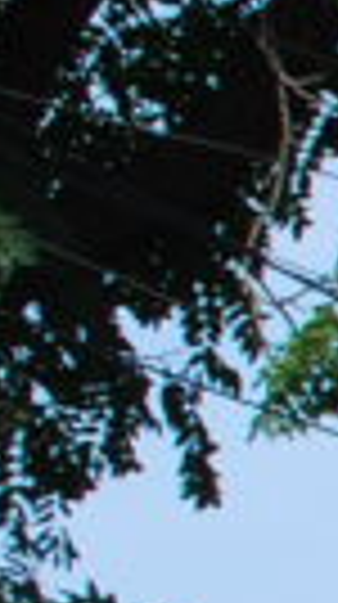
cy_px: 1082
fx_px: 6254
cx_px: 2803
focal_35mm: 391
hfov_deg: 2.6
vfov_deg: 5.4
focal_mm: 26
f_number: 8
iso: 100
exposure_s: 1/125
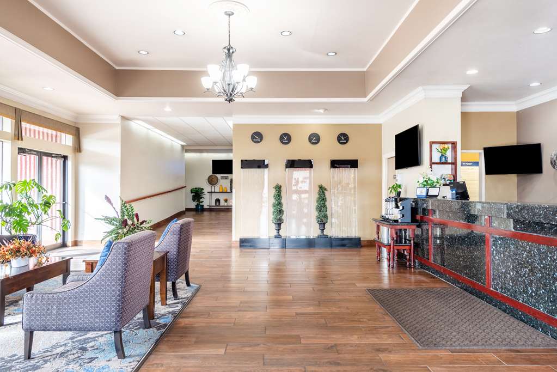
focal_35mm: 23
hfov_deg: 76.1
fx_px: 356
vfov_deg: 55.2
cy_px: 186
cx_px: 278
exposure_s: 1/80
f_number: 7.1
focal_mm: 23
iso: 200
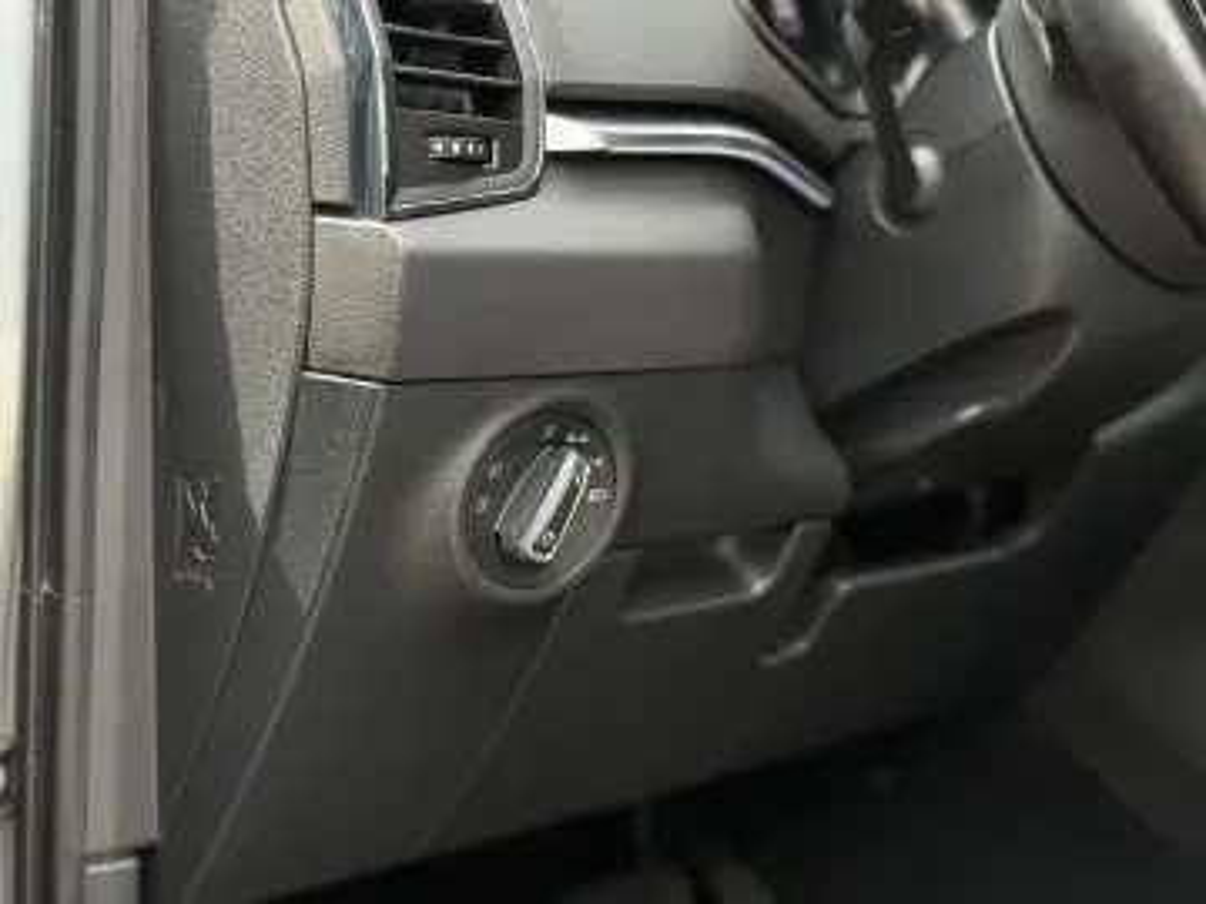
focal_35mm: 48
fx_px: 1672
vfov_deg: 30.3
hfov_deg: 39.7
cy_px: 452
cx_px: 603
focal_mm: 6.76
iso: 100
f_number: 1.78
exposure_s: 1/242
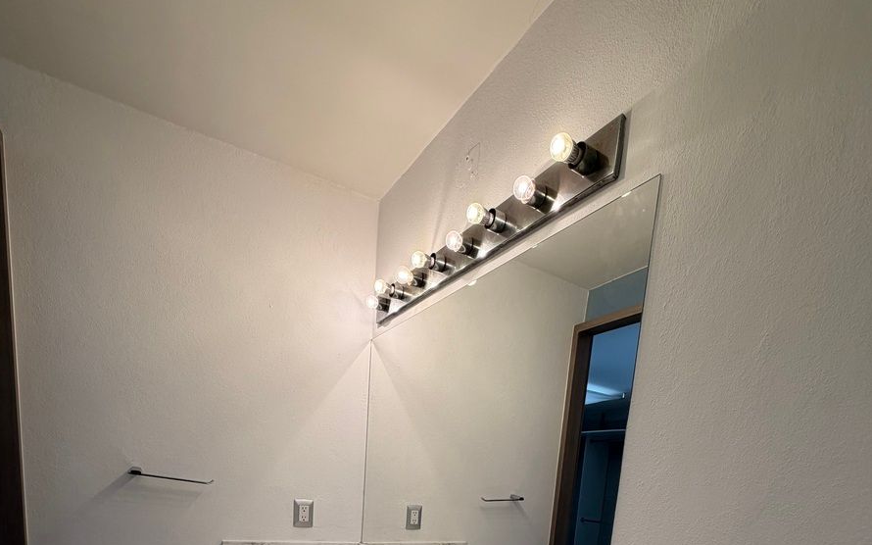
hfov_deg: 85.1
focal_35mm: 20
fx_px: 475
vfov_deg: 47.5
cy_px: 565
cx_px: 433
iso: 64
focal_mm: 2.22
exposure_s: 1/120
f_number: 2.2
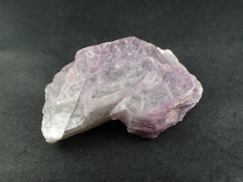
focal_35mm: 30
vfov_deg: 46.8
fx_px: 211
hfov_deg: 60.0
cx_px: 122
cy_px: 91
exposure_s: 1/160
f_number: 2.3
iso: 100
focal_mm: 5.5
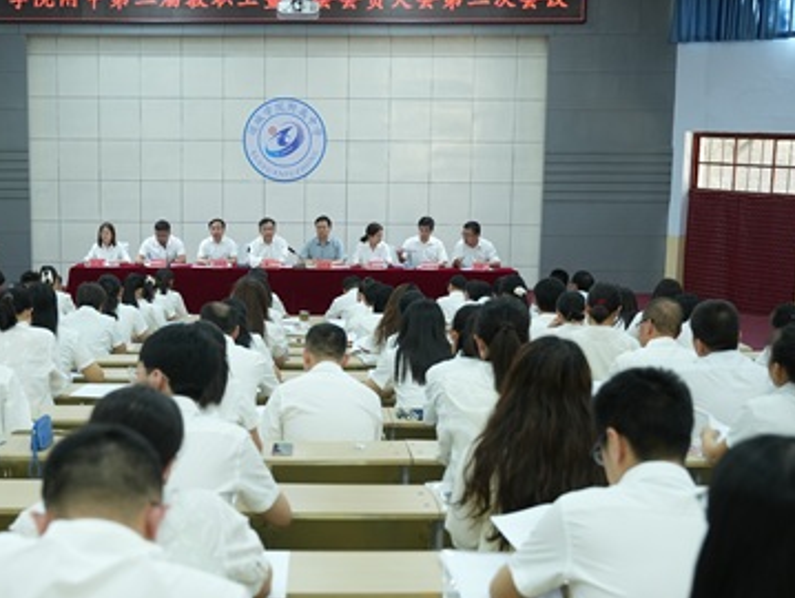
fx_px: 1402
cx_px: 264
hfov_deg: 31.4
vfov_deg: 24.0
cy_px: 379
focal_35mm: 61
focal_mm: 38
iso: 800
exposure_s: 1/125
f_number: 3.5
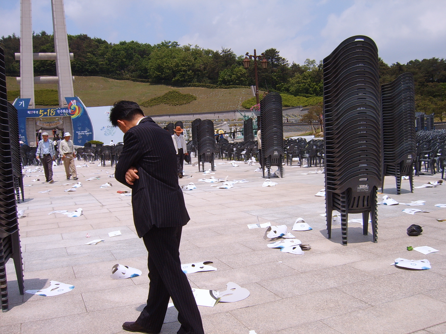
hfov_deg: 52.6
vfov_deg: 40.7
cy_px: 167
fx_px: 451
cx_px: 223
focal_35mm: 35
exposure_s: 1/750
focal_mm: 5.8
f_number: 5.8
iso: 50
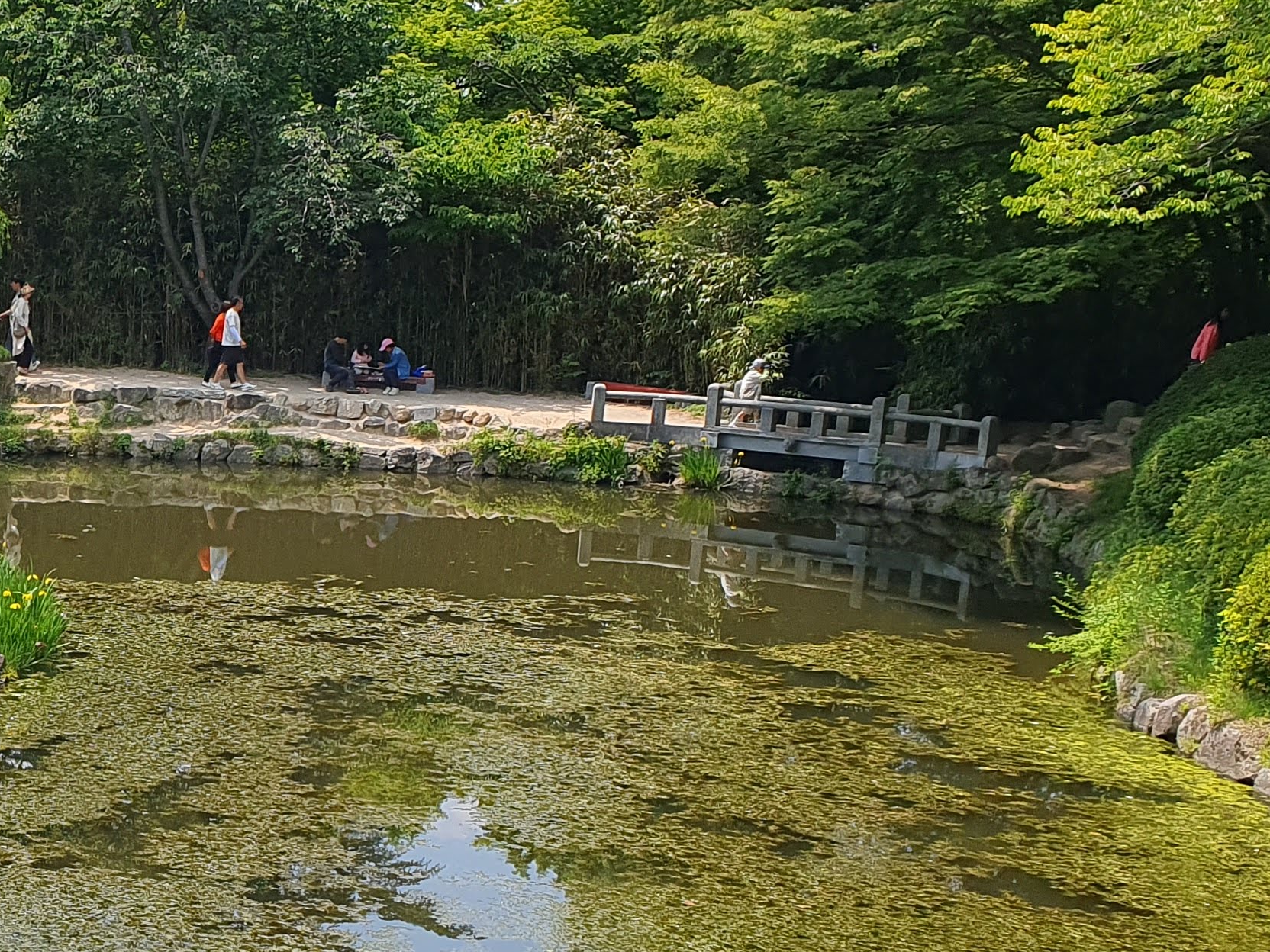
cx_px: -85
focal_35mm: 63
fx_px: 2311
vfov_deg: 23.0
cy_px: 763
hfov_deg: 28.3
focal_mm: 4.32
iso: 50
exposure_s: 1/1256
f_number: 2.4
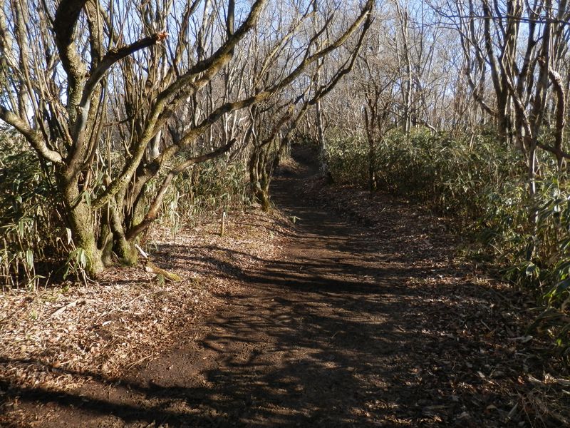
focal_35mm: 25
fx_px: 412
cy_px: 214
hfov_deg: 69.4
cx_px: 285
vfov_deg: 54.9
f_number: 3
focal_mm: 4.5
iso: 80
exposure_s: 1/250
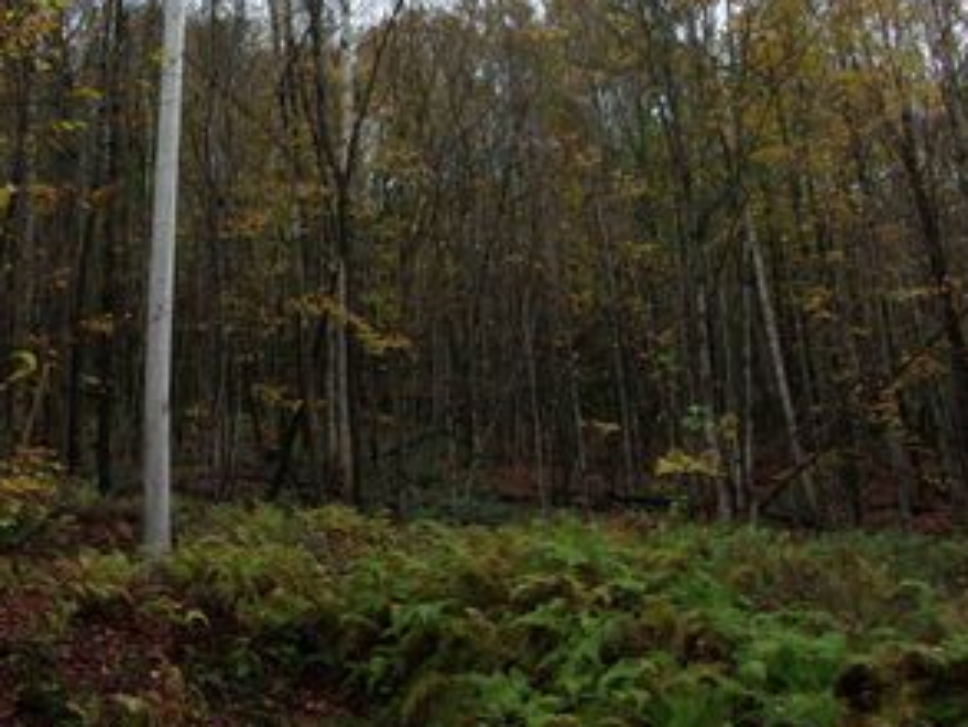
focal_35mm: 46
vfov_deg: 30.9
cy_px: 173
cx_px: 244
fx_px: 1287
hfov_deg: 40.1
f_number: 3
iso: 80
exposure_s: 1/210
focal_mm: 4.9
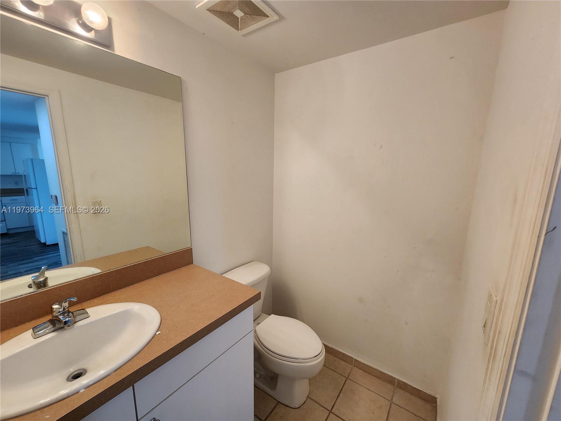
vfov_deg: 89.9
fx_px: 211
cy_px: 210
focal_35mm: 13
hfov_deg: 106.2
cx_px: 280
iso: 250
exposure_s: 1/60
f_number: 2.2
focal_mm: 2.2
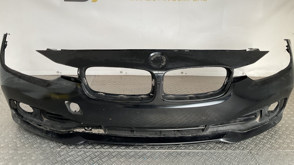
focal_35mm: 32
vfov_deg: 36.4
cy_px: 59
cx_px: 147
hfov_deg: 61.0
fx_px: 249
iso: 40
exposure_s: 1/50
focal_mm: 3
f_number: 1.8
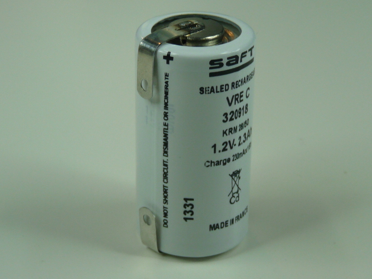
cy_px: 139
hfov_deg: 17.9
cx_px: 183
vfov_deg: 13.5
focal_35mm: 110
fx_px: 1182
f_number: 3.2
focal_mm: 10.8
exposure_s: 1/80
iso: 100
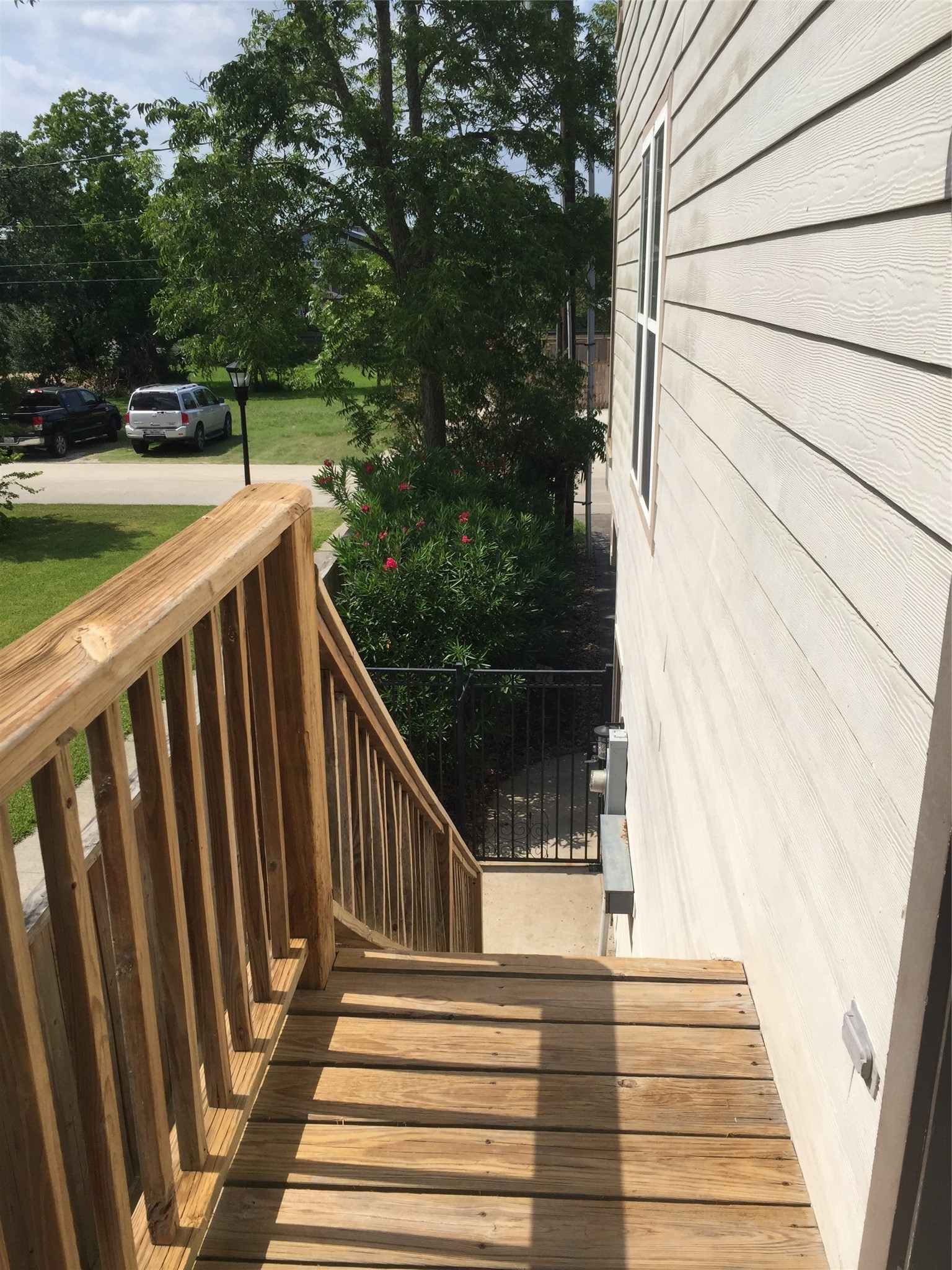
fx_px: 1063
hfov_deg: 48.2
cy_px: 635
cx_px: 476
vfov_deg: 61.7
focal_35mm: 29
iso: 32
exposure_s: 1/2639
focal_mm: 4.15
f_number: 2.2
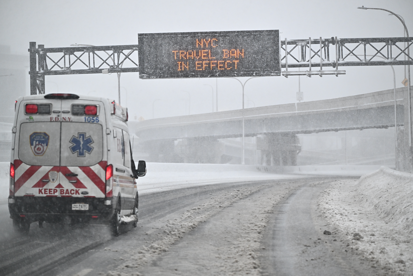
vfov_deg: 11.4
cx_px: 206
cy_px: 138
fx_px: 1377
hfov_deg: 17.1
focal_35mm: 120
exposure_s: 1/1000
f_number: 4
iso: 1250
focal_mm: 120
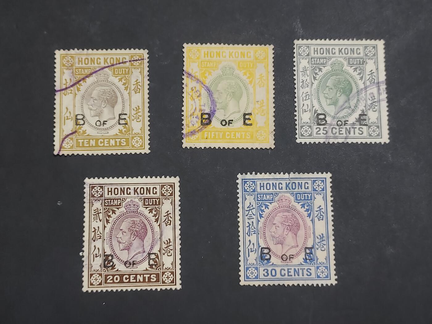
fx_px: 300
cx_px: 216
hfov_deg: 71.6
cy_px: 162
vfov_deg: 56.8
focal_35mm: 24
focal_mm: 4.6
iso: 160
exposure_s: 1/50
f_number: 1.8
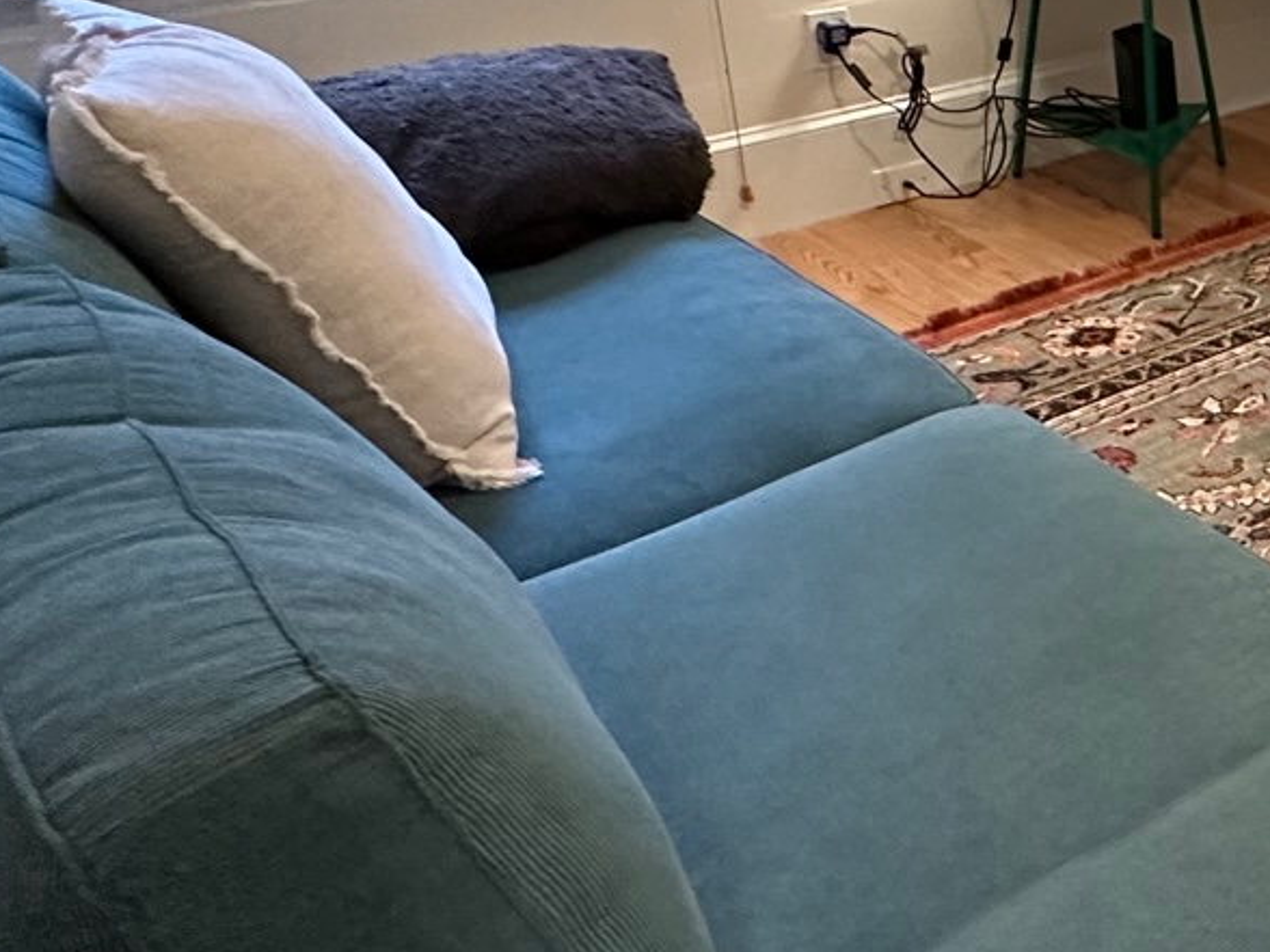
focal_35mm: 48
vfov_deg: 28.8
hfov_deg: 28.8
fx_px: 1761
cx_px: 1806
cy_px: 50
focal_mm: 2.22
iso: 400
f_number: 2.2
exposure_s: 1/60
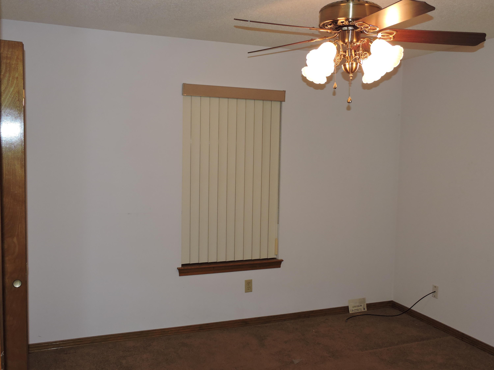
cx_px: 247
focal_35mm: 33
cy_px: 185
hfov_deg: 55.4
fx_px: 471
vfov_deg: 42.9
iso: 200
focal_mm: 5.9
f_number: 3.6
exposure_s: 1/30
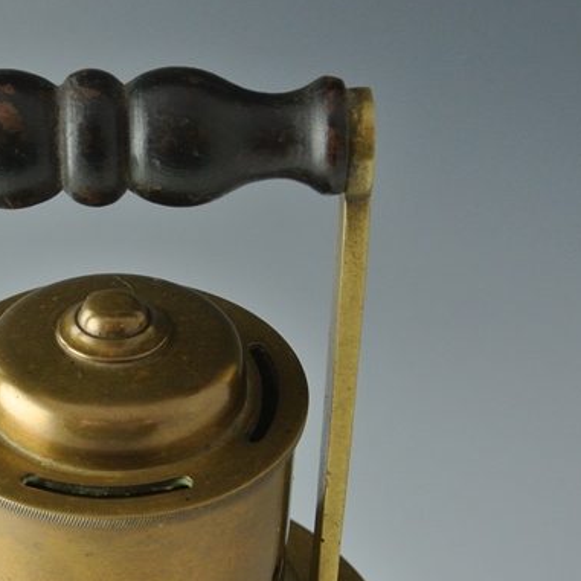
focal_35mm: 87
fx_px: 1652
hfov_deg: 19.7
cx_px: 119
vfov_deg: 19.7
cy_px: 469
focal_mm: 14.5
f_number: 4
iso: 400
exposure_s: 1/60
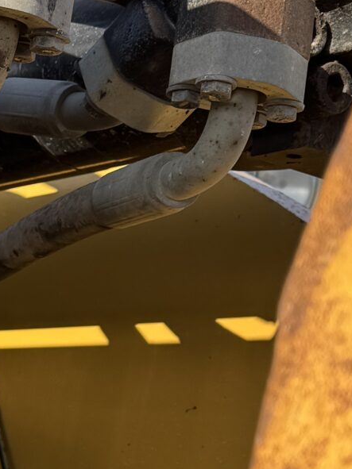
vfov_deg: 18.6
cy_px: 413
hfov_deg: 13.3
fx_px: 1411
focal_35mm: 104
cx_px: -199
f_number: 1.78
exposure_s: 1/1923
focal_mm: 6.76
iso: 80
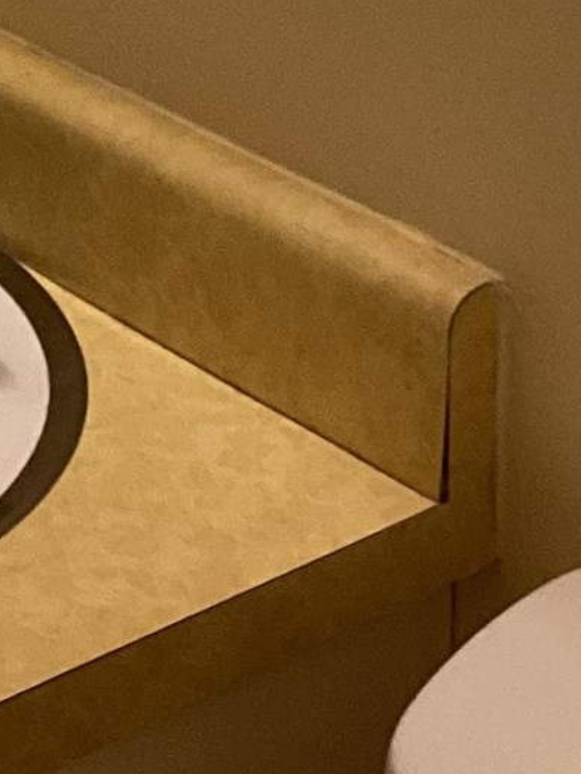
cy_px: -719
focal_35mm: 137
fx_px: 3065
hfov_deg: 10.3
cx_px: -379
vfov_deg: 12.8
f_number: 2.4
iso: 80
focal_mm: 3.3
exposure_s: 1/120
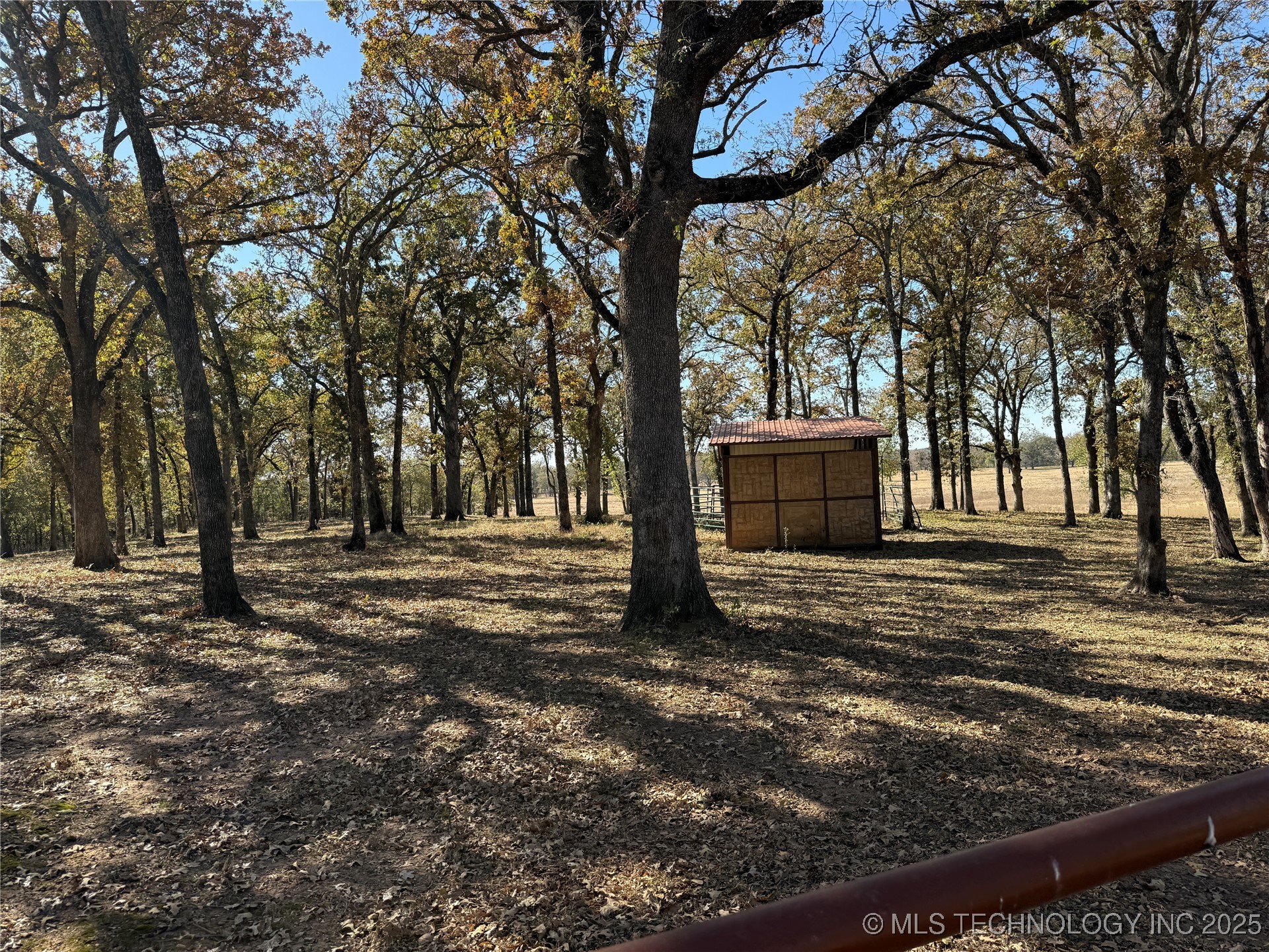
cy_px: 476
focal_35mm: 24
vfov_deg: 56.8
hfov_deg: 71.6
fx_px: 880
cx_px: 634
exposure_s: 1/1361
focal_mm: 6.76
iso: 80
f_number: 1.78
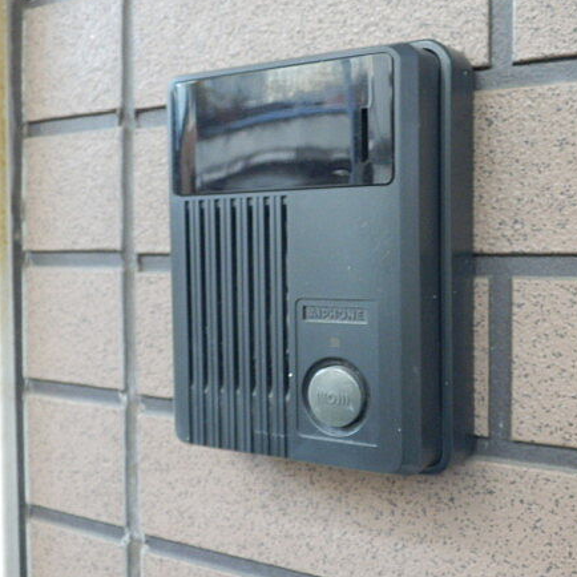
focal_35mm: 43
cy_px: 270
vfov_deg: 39.2
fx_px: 811
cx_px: 338
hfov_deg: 39.1
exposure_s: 1/30
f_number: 3.7
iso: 500
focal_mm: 5.9
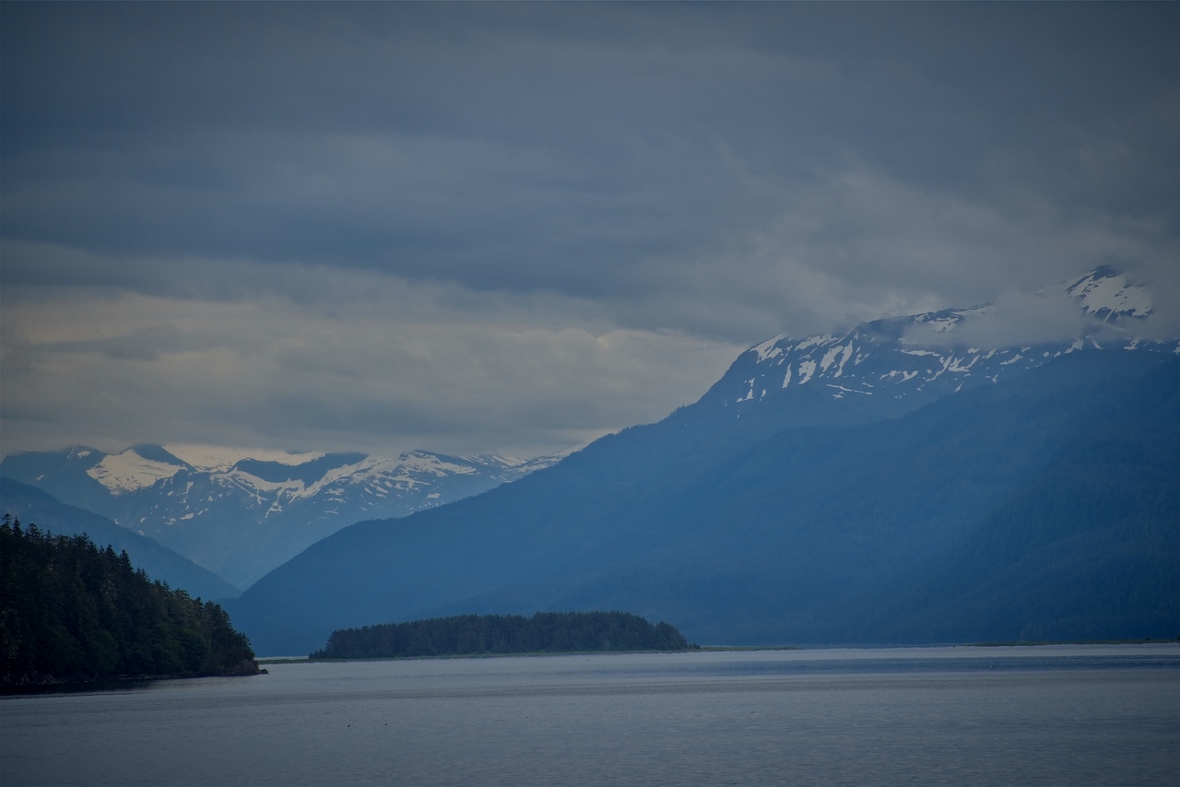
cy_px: 394
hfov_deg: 6.9
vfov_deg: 4.6
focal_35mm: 300
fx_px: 9835
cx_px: 590
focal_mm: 300
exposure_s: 1/640
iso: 100
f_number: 5.6
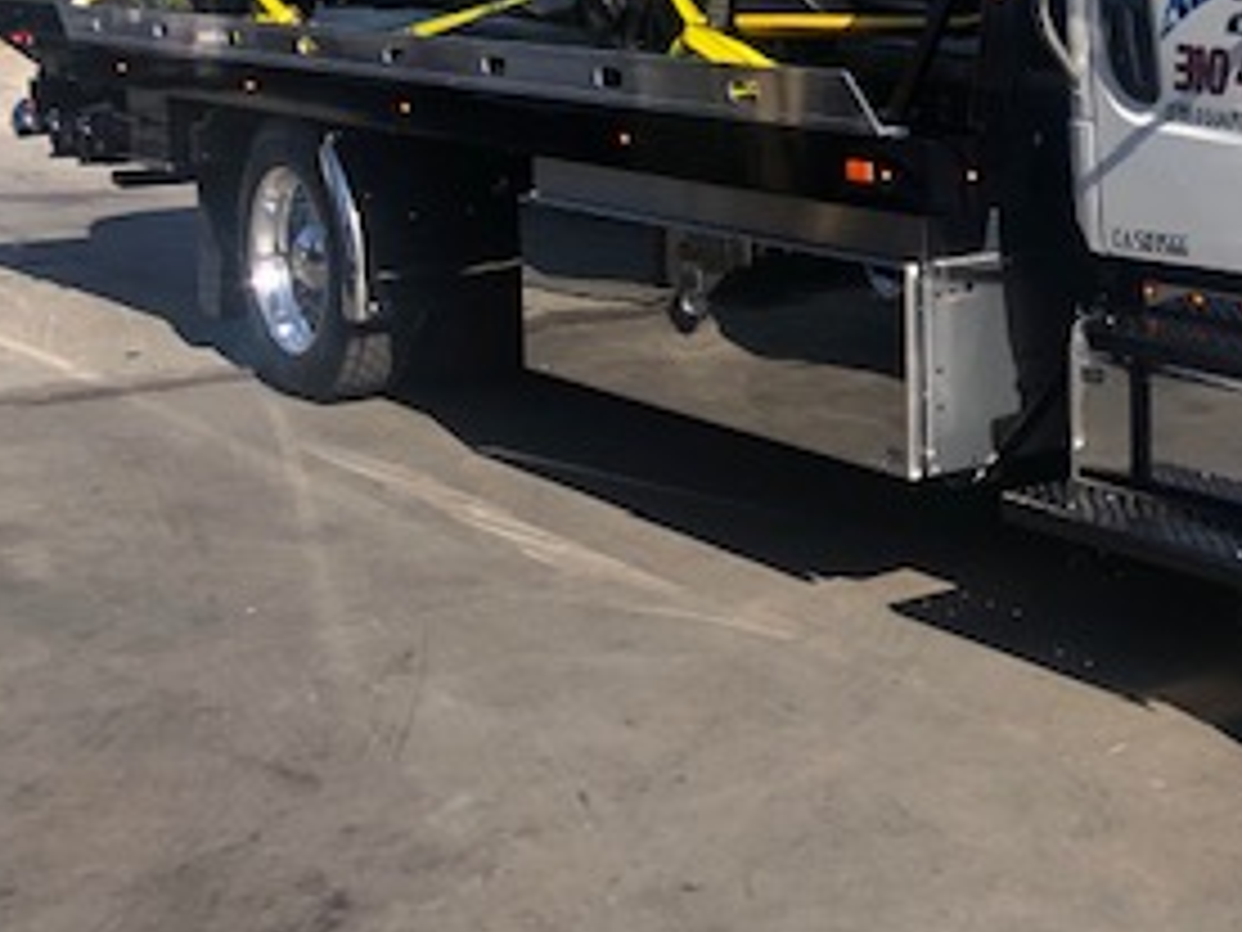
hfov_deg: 27.9
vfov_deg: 22.2
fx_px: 2332
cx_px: 1274
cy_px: 149
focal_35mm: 65
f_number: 1.8
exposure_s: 1/1919
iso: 20
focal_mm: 4
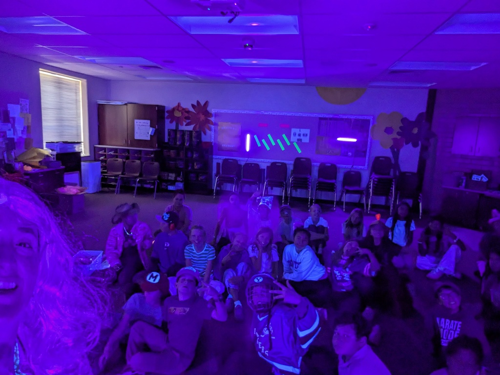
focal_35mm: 21
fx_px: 303
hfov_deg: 79.0
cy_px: 188
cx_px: 250
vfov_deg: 63.4
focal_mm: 2.74
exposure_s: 1/15
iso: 672
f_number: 2.2
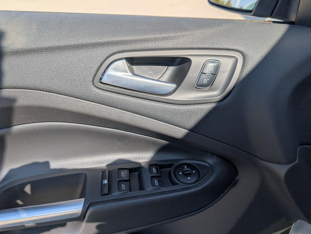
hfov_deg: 71.5
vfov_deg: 56.9
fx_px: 216
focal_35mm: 24
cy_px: 117
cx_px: 156
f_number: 1.68
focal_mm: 6.9
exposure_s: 1/10638
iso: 24
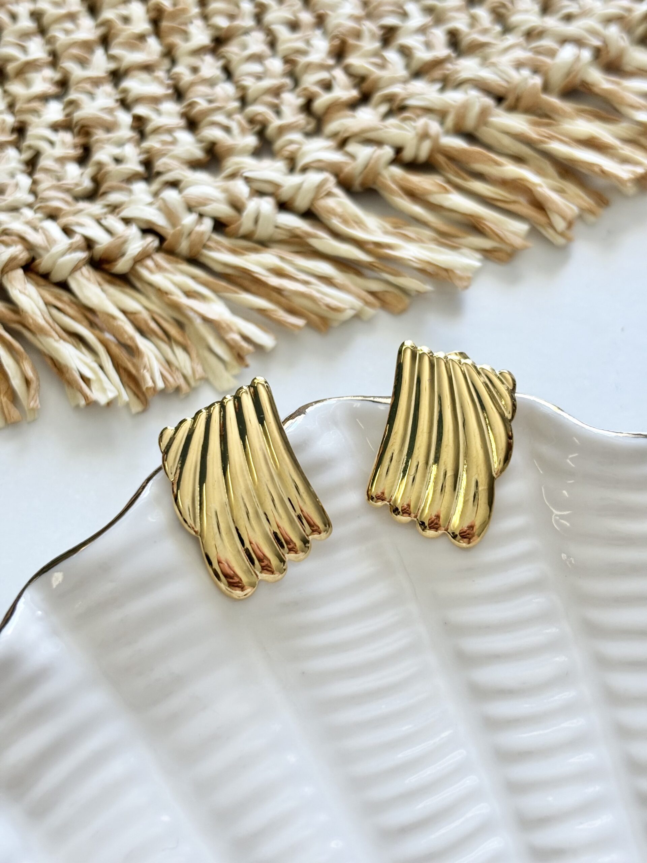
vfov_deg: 36.8
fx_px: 1296
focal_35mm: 52
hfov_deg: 28.0
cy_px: 432
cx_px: 324
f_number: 1.6
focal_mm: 5.96
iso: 80
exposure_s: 1/120
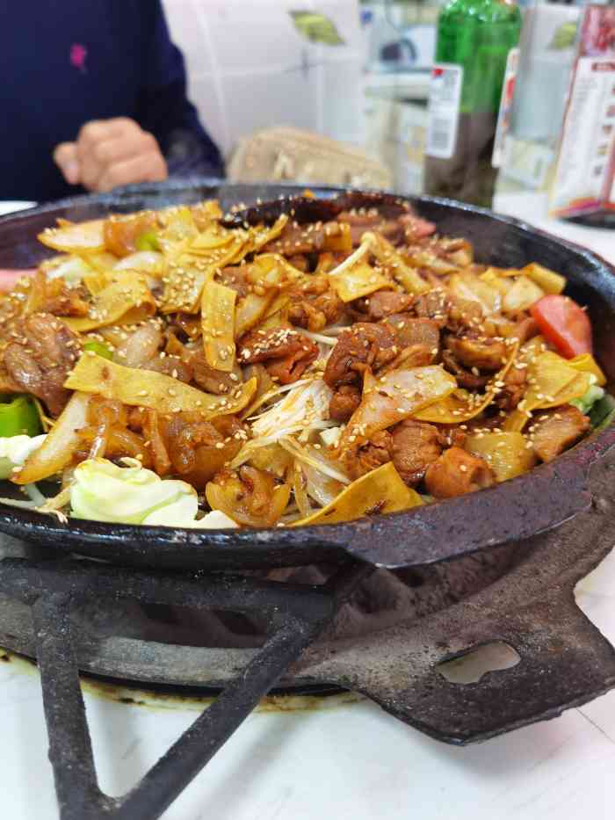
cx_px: 308
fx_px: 639
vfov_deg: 65.3
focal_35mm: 27
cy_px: 410
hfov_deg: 51.4
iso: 250
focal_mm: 6.71
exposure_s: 1/50
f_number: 1.9
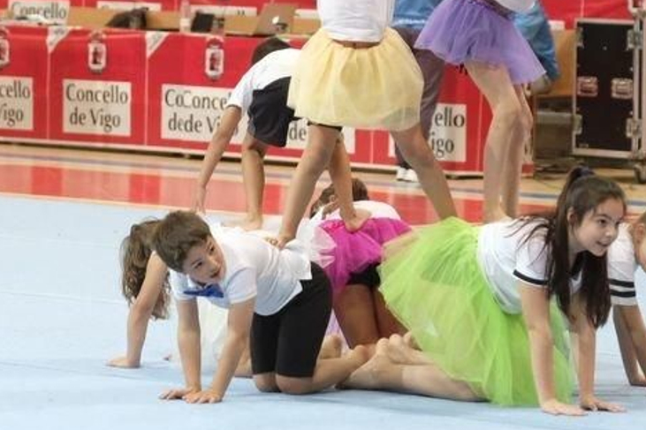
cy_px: 13
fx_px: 4754
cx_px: 279
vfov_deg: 5.2
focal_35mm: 265
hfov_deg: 7.8
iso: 5000
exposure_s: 1/250
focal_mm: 80.4
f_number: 3.2
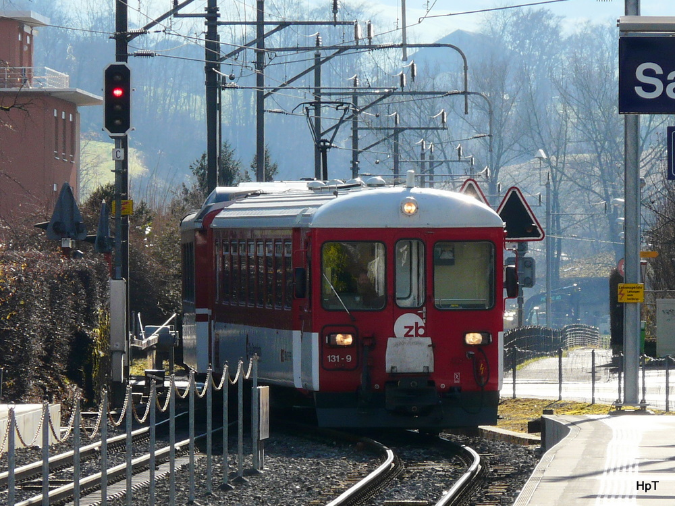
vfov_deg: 5.3
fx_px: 5457
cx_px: 338
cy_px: 253
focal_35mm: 280
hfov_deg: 7.1
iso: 100
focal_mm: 45.9
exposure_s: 1/400
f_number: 5.6
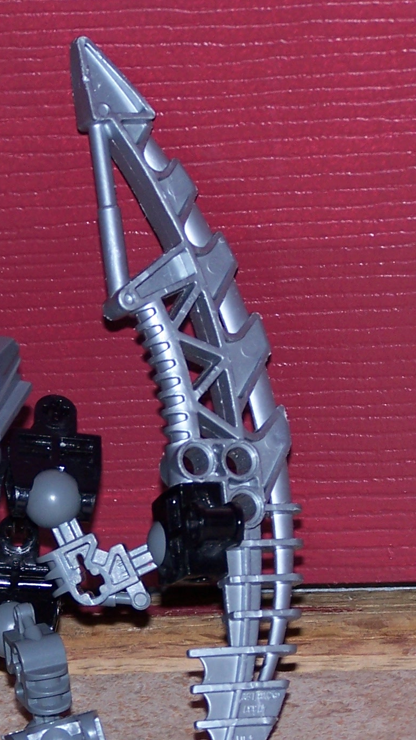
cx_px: 79
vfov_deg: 10.1
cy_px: 519
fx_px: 4195
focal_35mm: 214
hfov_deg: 5.7
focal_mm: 17.5
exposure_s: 1/90
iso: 80
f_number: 3.2
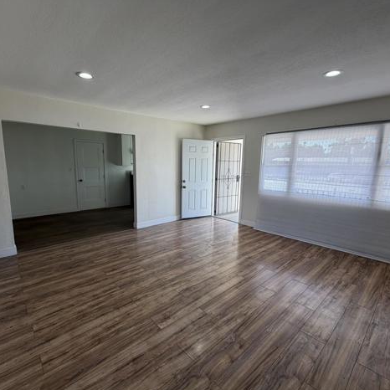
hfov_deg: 83.9
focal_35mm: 17
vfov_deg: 84.0
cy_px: 198
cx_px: 184
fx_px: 217
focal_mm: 2.22
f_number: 2.2
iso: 50
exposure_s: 1/120
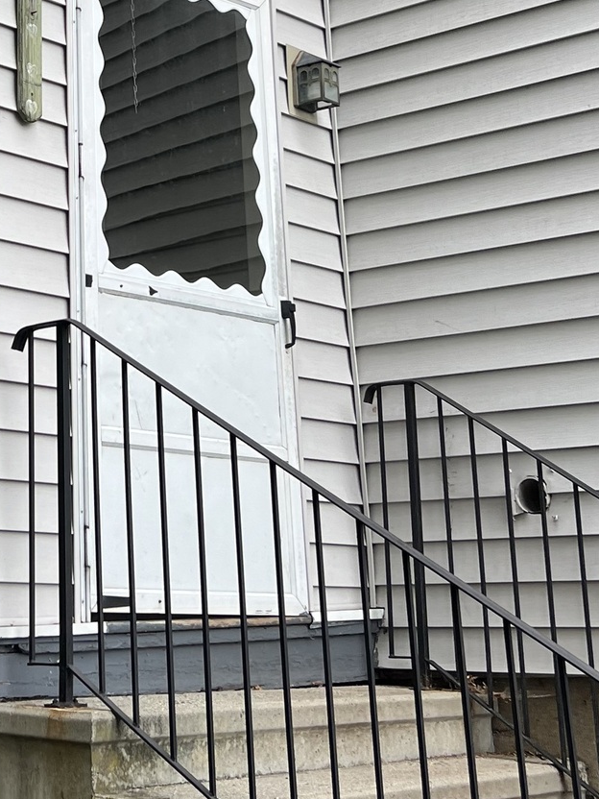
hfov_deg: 19.9
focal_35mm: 72
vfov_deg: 25.9
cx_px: 16
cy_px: 30
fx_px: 1661
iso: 50
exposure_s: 1/853
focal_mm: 5.7
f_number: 1.5
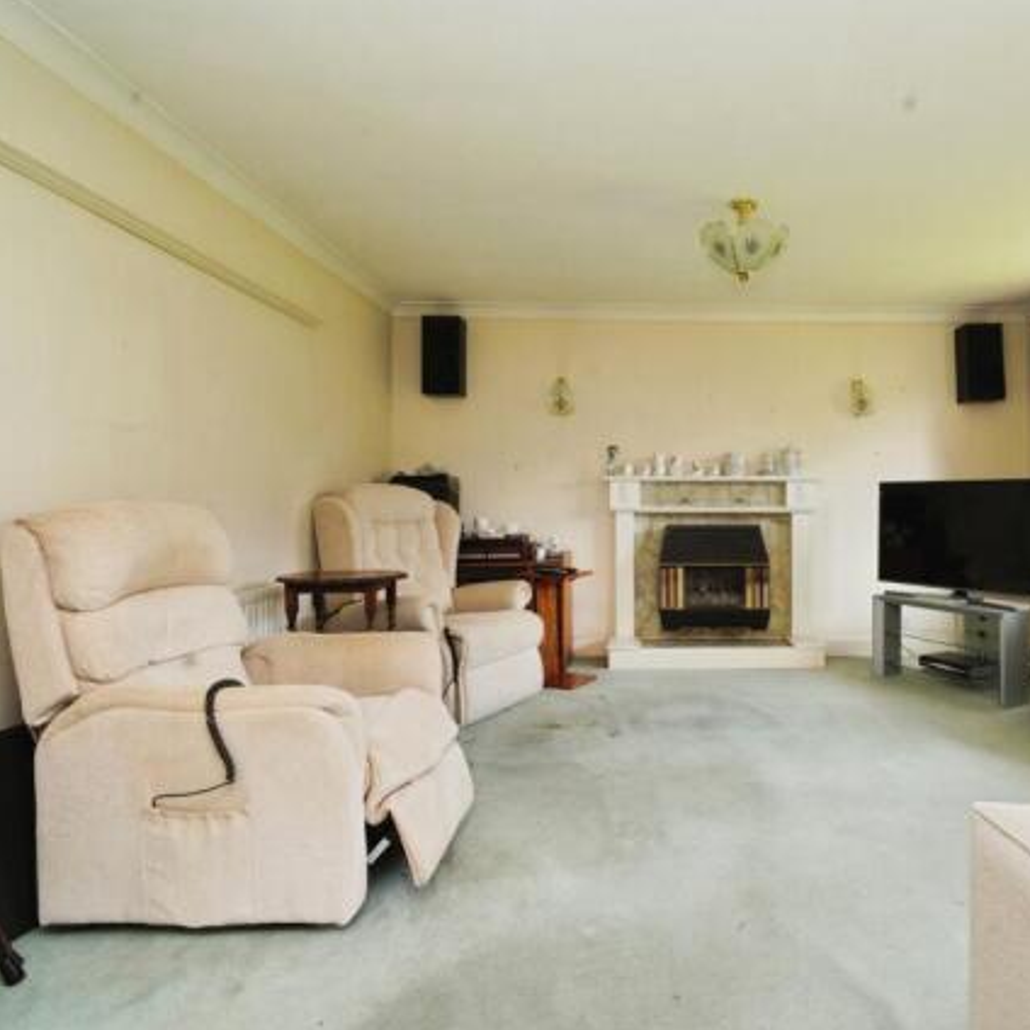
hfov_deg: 70.4
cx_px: 670
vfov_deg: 72.1
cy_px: 516
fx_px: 707
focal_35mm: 21
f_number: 9
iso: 320
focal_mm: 16
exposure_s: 1/20
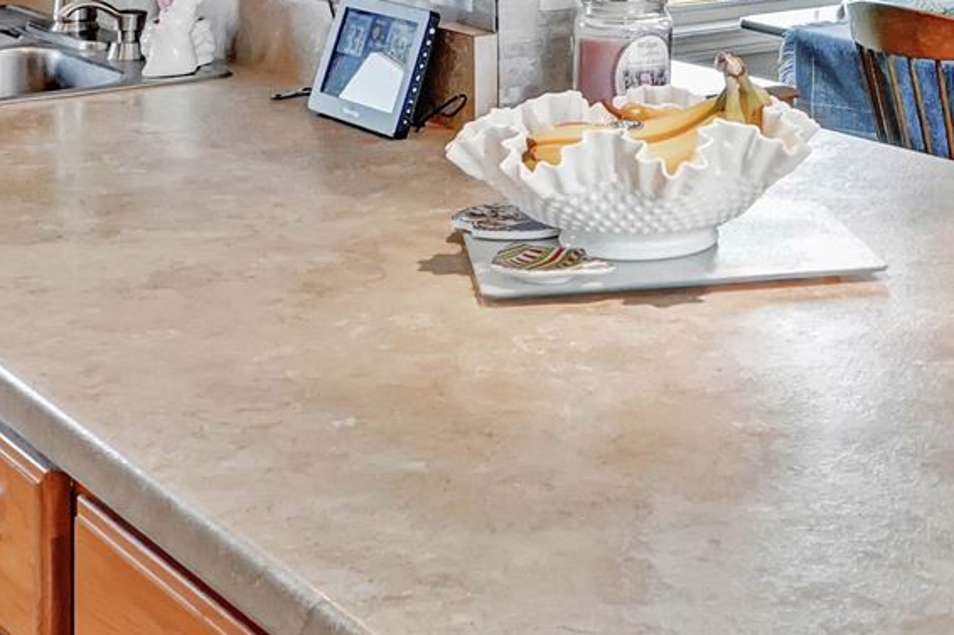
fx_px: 2013
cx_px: 821
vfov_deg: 16.9
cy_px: -198
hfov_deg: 26.0
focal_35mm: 76
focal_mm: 14
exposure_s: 1/20
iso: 2000
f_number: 14
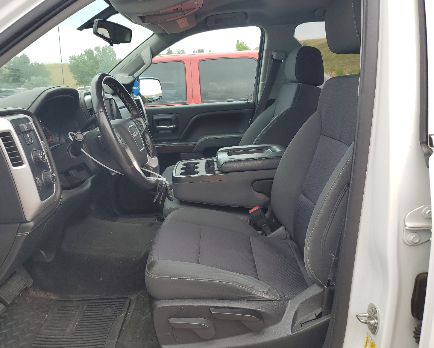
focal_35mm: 28
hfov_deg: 62.1
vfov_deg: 51.5
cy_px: 171
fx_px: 360
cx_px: 198
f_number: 1.5
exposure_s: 1/667
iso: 50
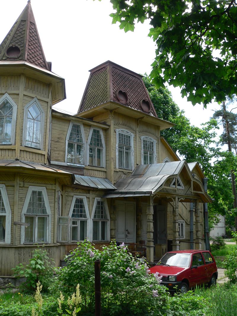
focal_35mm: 36
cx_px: 118
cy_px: 158
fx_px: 329
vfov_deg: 51.3
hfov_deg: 39.7
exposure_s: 1/125
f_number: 4
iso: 80
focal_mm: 6
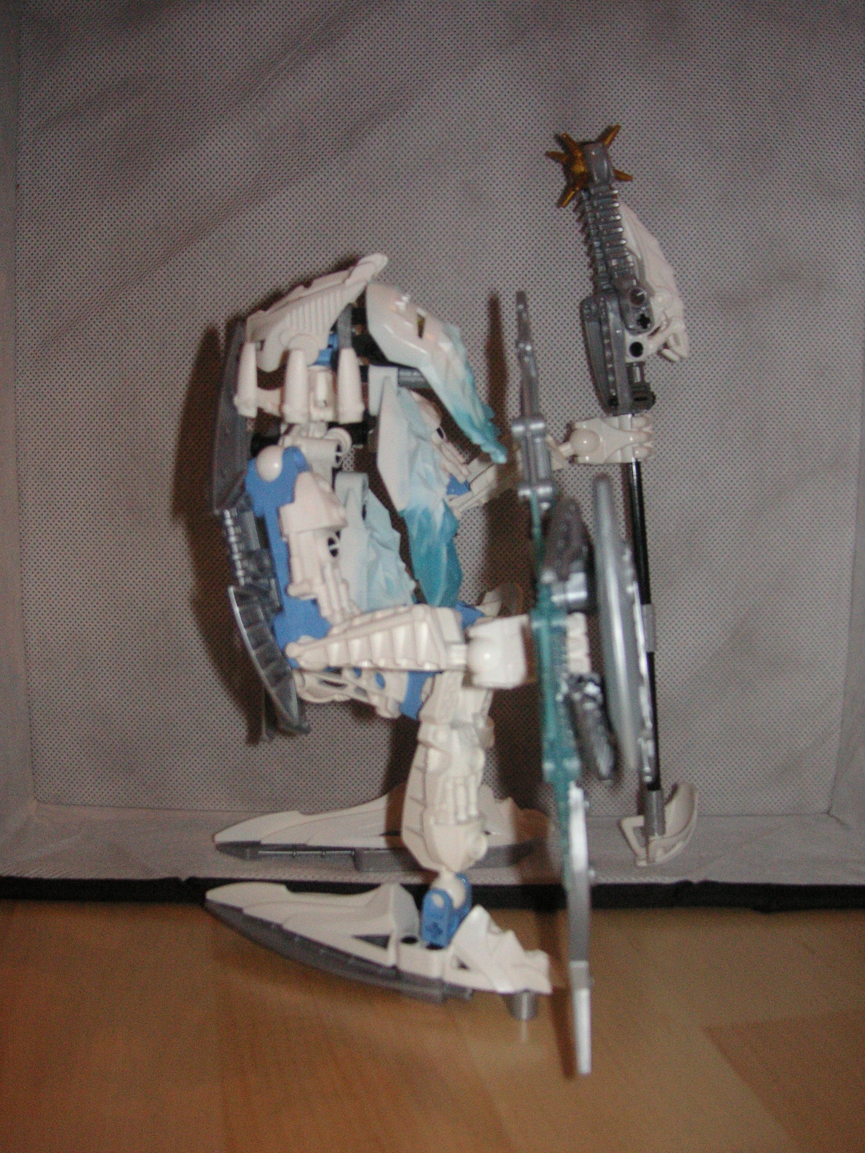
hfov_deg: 38.7
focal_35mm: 37
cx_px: 432
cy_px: 576
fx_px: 1233
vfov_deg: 50.1
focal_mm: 6.1
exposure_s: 1/45
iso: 160
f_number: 2.8
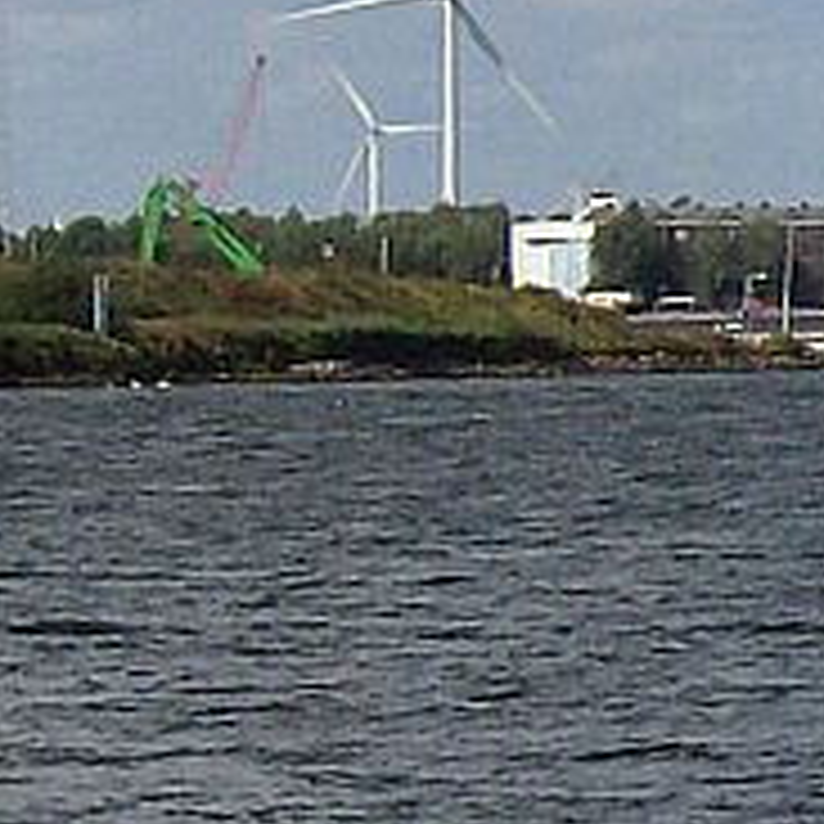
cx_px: 2080
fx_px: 14381
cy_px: -74
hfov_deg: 3.2
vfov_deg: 3.3
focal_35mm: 534
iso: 100
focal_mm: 18
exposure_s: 1/686
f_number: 7.8
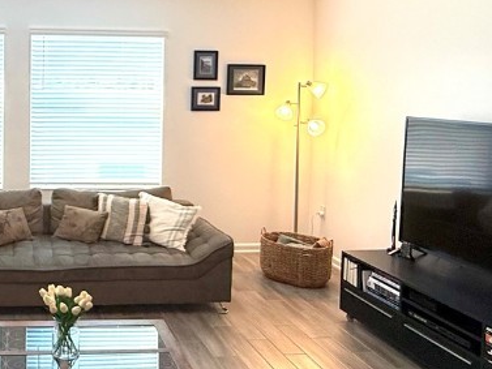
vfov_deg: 37.0
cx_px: 54
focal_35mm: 38
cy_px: 100
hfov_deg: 44.7
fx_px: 540
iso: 100
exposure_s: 1/120
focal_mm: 2.22
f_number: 2.2
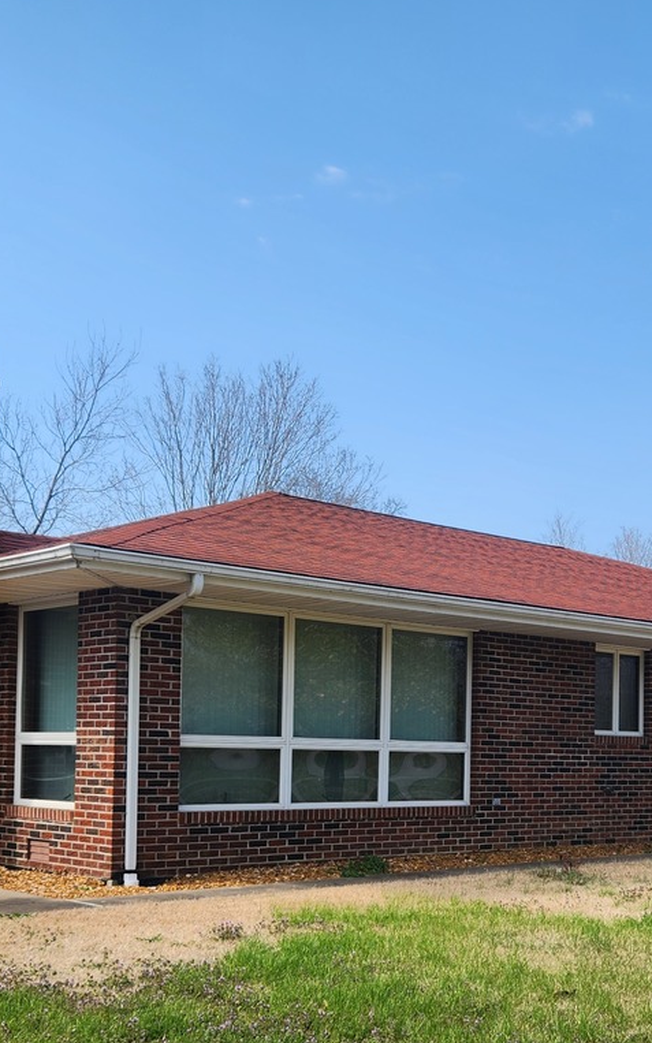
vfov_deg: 42.7
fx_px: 1308
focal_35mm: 46
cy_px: 718
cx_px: 380
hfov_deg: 28.0
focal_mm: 5.4
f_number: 1.8
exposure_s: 1/1195
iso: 20
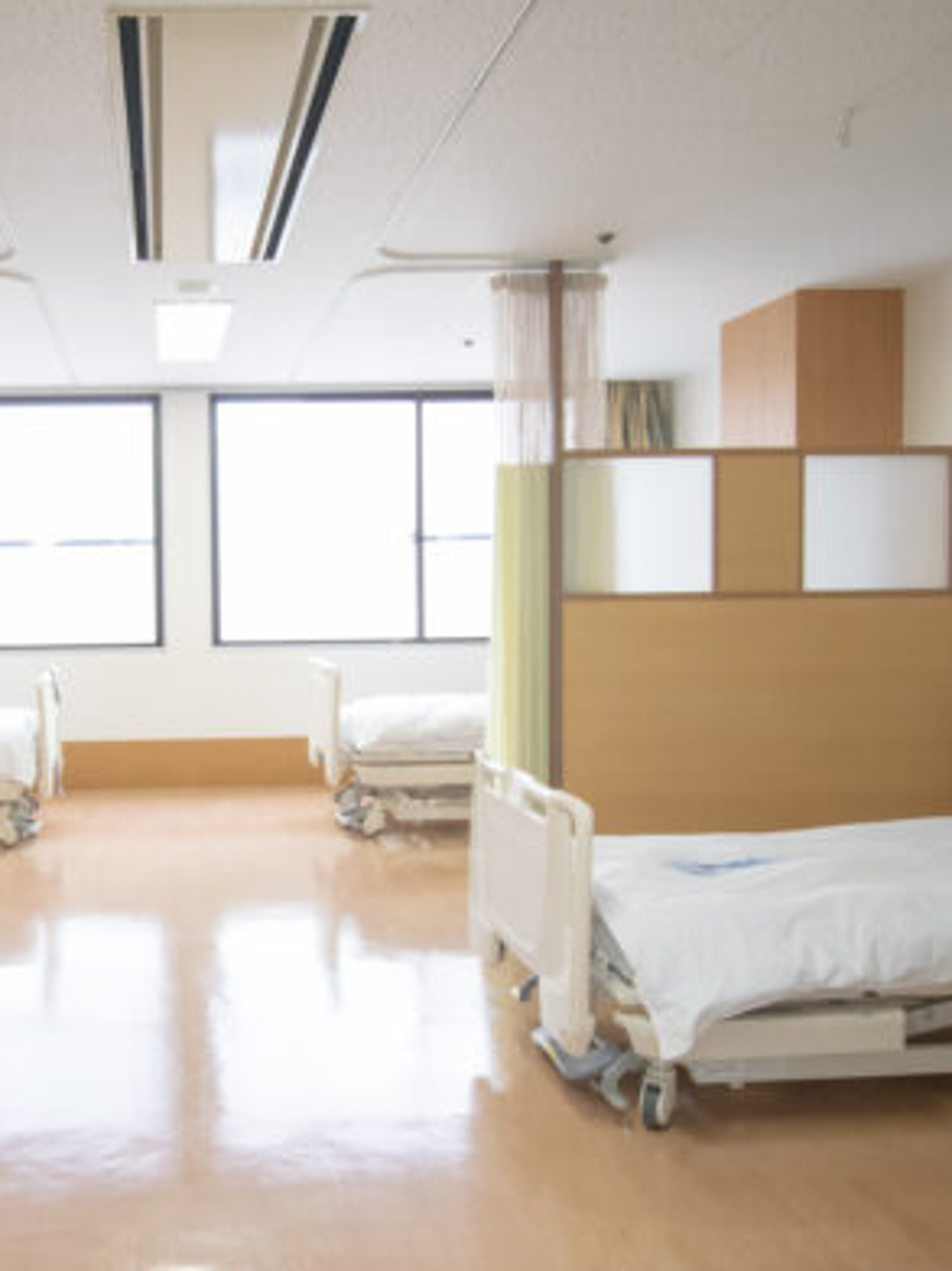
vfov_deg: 58.4
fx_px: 1137
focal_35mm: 31
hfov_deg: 43.3
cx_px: 192
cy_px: 637
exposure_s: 1/80
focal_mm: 14
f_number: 5
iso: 1600
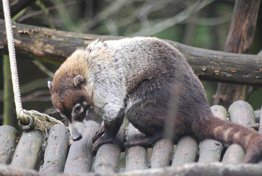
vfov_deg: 3.1
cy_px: 88
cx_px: 131
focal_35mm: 450
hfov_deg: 4.6
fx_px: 3279
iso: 400
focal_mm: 300
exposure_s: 1/50
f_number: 5.6
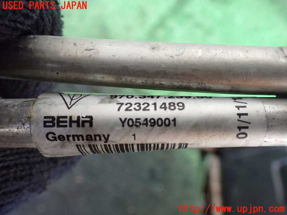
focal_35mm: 30
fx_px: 249
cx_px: 144
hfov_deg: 60.0
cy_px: 108
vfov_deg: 46.8
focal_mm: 5.4
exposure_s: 1/100
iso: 800
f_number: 2.3
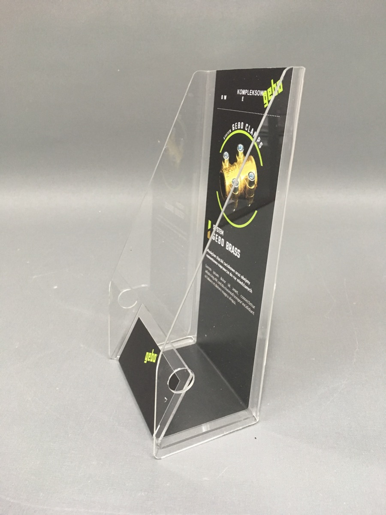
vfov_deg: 61.7
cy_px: 258
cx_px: 193
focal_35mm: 29
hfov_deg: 48.2
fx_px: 431
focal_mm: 4.15
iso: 200
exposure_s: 1/33
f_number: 2.2
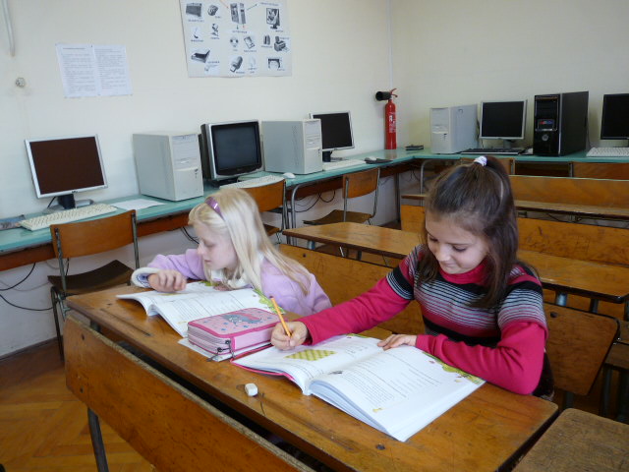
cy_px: 236
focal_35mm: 27
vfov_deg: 51.4
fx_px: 491
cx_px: 314
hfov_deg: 65.3
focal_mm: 4.8
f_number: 2.8
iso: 160
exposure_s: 1/30
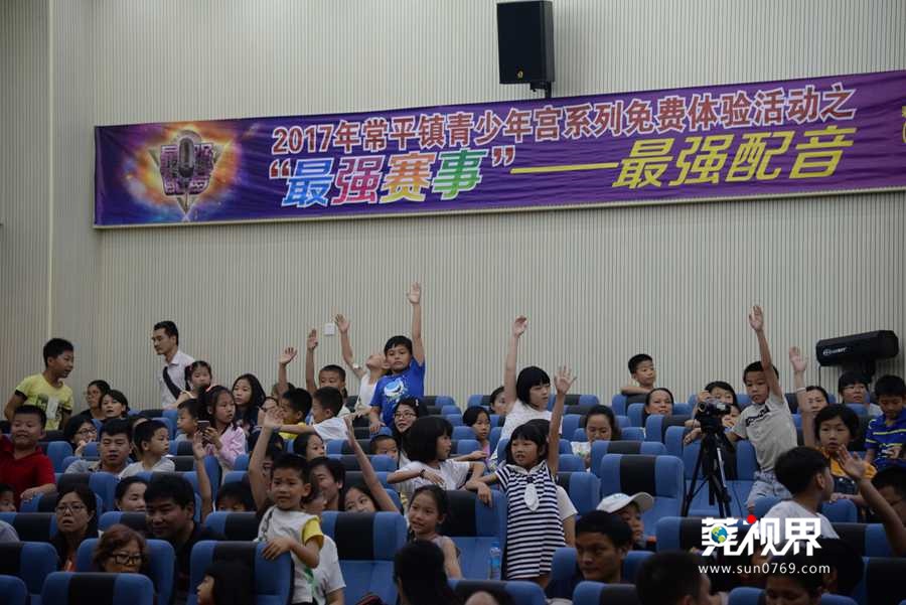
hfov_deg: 17.1
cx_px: 453
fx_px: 3021
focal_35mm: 120
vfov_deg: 11.4
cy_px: 302
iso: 1000
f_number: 4
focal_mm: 120
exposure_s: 1/250
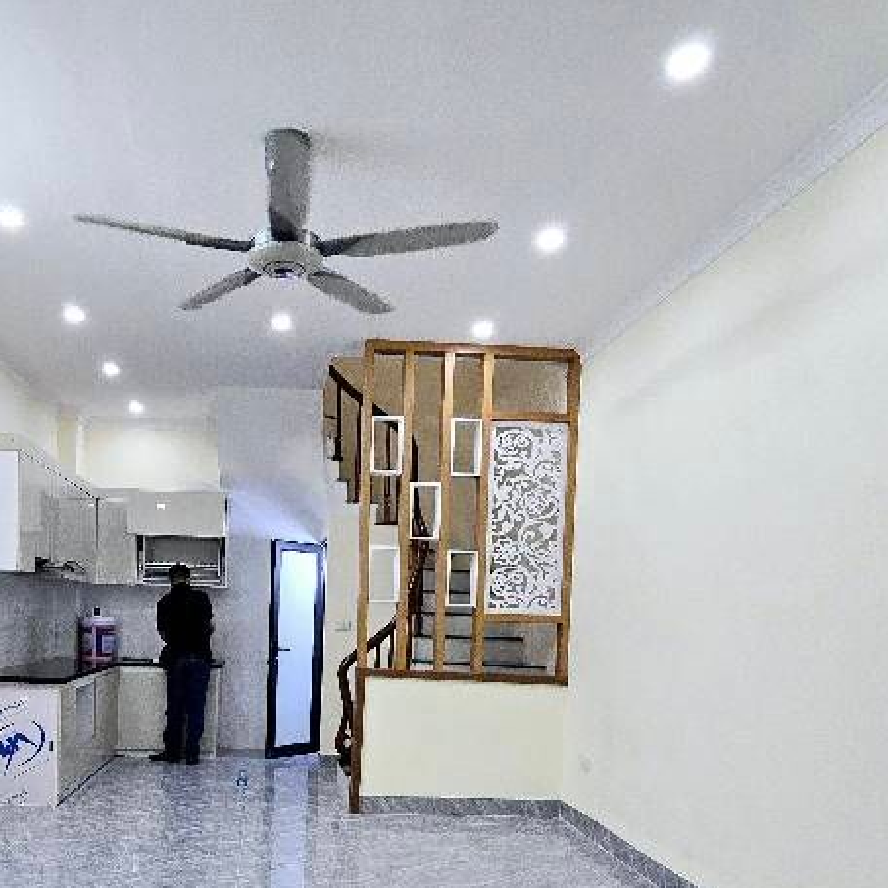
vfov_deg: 57.4
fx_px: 755
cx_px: 280
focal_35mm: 26
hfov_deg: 59.2
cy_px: 682
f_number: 2.2
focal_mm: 2.2
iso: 320
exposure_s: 1/370
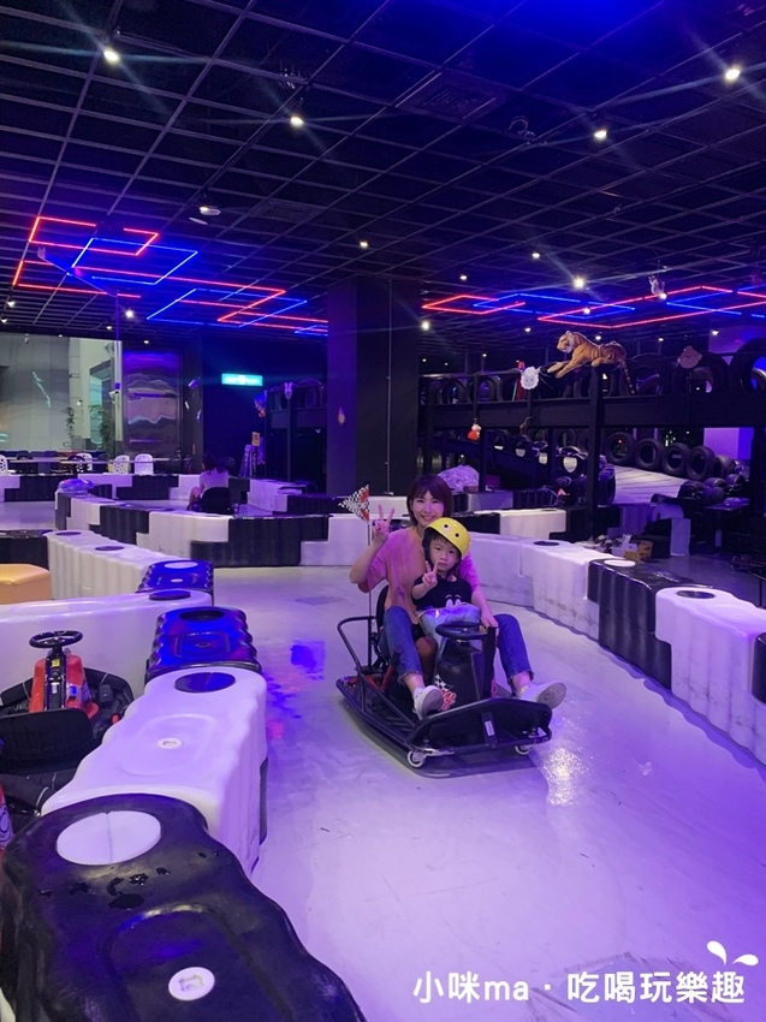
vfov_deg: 67.3
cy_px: 511
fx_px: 768
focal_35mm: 26
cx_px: 383
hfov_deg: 53.0
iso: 200
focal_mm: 4.25
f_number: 1.8
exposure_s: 1/60
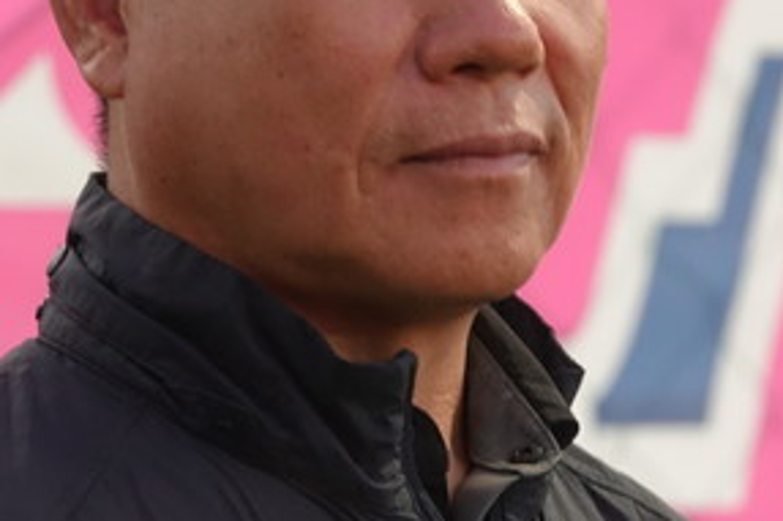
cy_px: 210
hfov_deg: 4.6
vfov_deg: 3.1
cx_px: 295
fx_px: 9716
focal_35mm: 447
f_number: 4
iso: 800
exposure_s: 1/30
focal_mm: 78.39
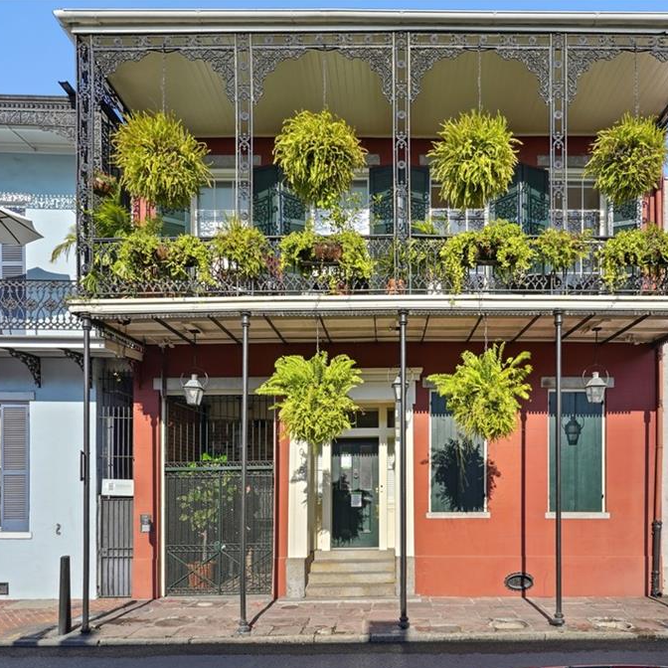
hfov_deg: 68.9
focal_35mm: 22
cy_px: 337
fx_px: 480
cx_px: 402
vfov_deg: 69.6
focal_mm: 17
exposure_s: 1/800
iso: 800
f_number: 11
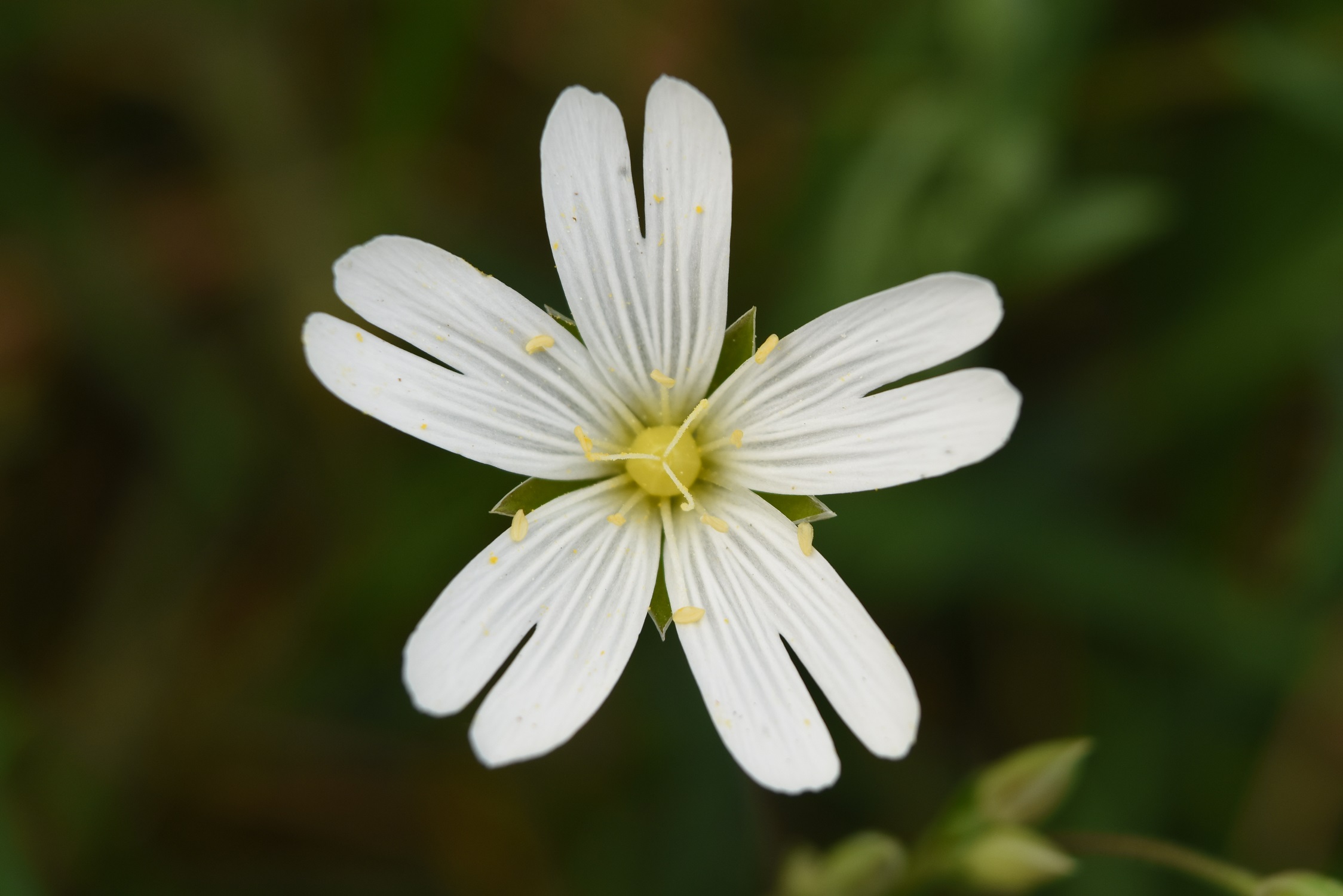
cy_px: 448
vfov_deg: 16.6
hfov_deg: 24.6
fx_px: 3078
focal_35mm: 82
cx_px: 672
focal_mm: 55
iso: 320
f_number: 8
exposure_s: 1/160
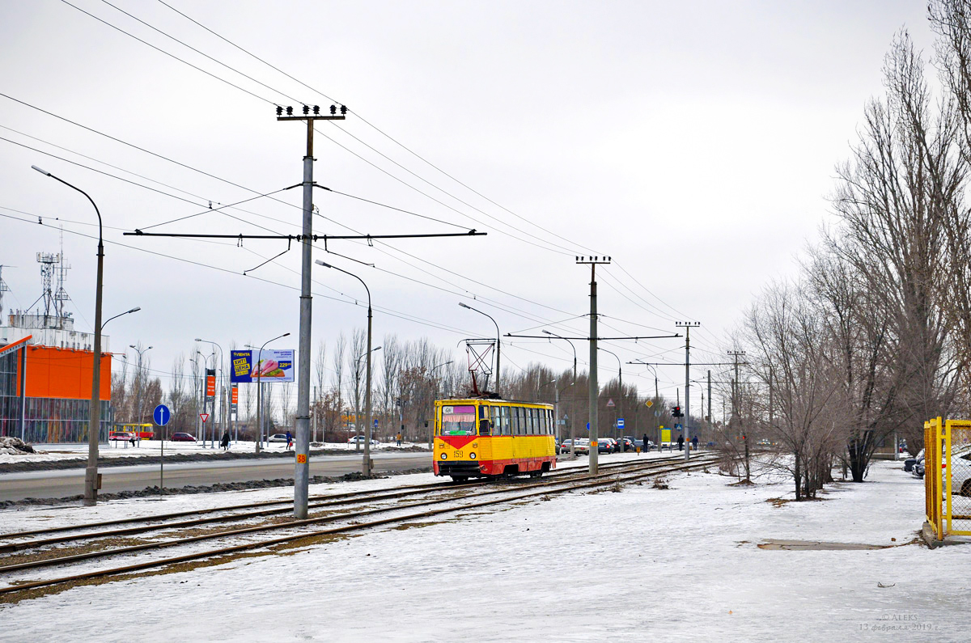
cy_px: 322
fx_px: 1817
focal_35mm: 68
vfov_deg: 20.1
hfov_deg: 29.9
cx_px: 486
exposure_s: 1/400
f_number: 7.1
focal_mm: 45
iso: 200
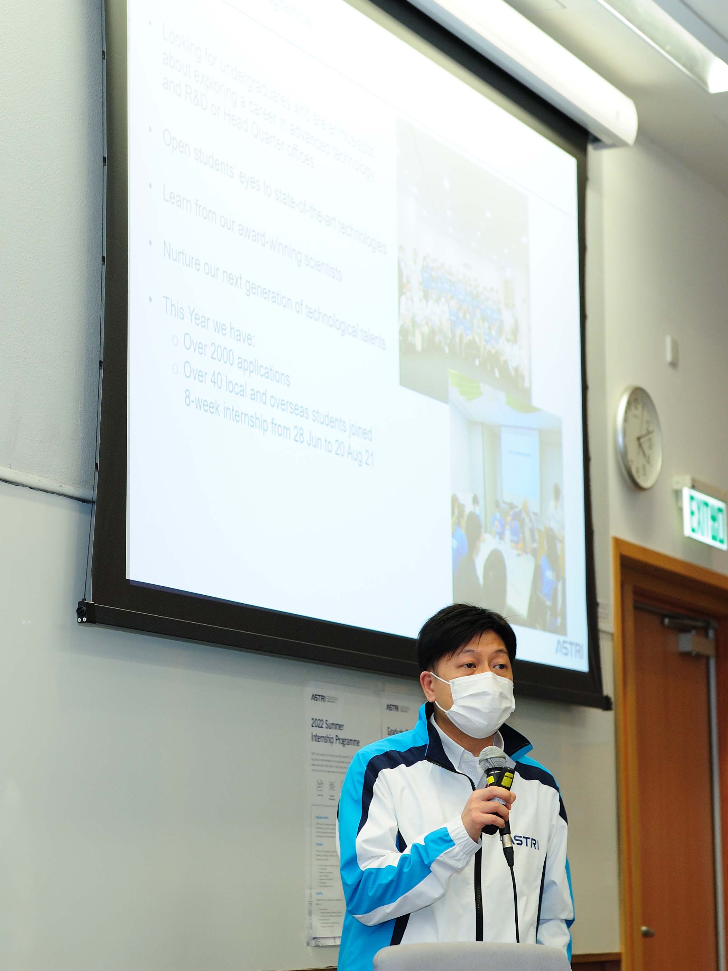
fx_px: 2860
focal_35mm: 102
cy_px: 485
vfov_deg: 19.3
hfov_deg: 14.5
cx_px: 343
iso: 800
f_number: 3.5
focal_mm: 70
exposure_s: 1/125
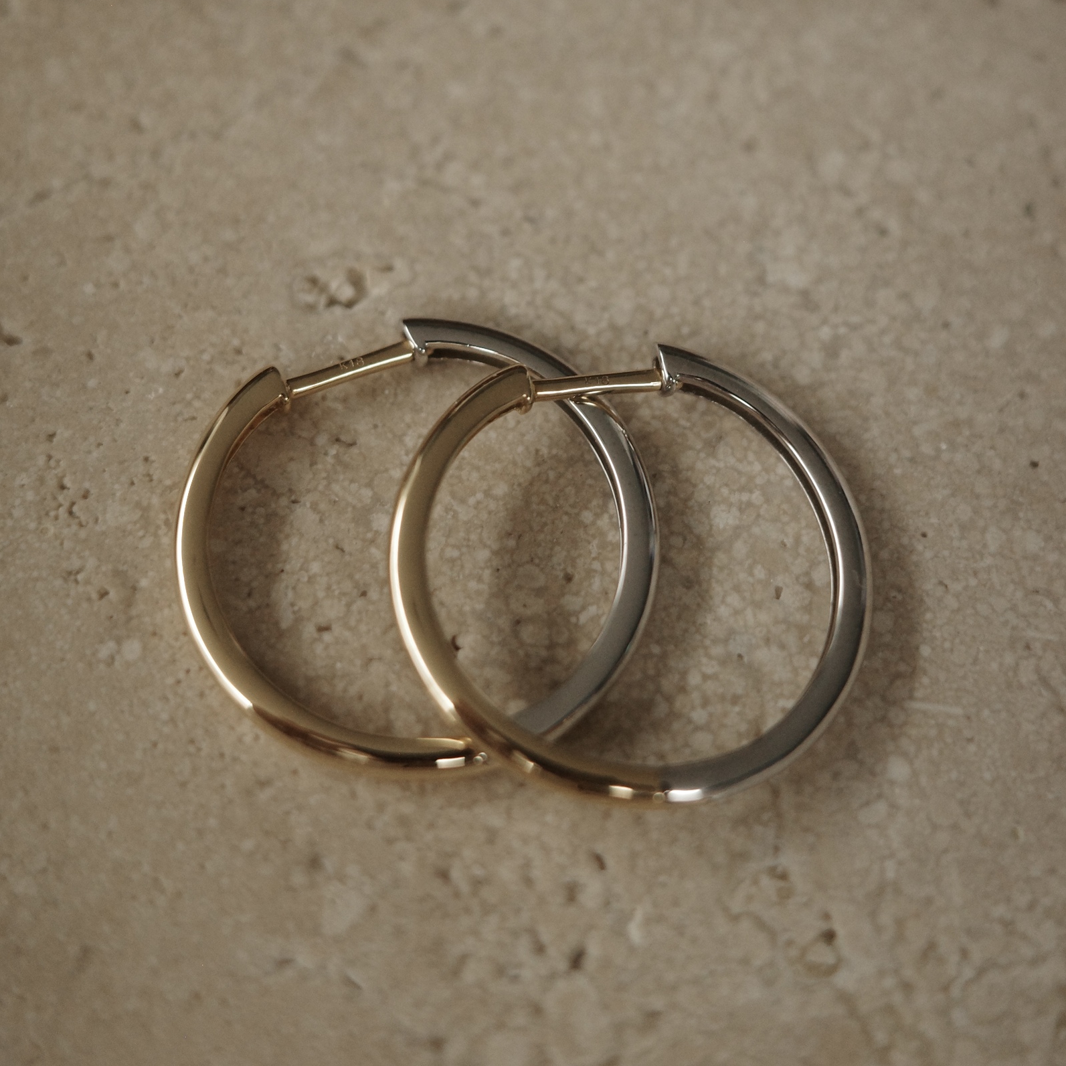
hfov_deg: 26.9
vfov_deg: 26.6
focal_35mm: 64
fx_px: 2230
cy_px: 295
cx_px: 535
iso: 640
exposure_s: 1/40
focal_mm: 26
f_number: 2.8
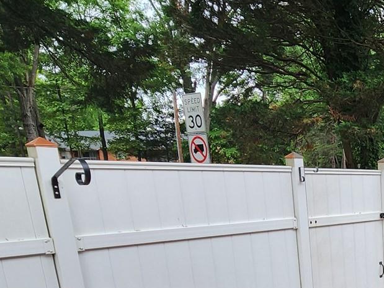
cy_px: 336
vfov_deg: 29.4
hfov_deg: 36.4
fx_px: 477
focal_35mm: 43
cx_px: 432
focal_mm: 2.2
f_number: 2.2
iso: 50
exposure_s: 1/571
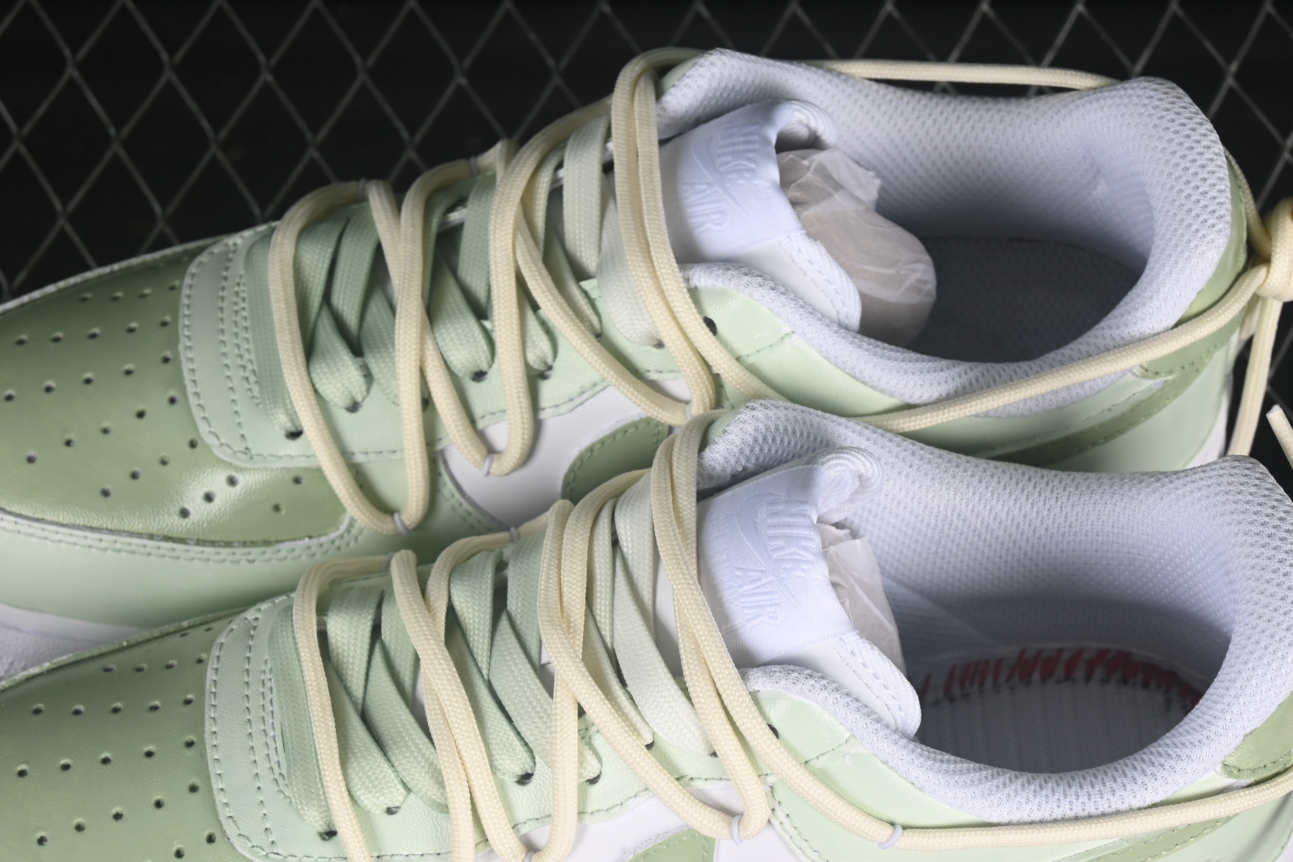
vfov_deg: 12.0
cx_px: 608
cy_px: 629
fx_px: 4094
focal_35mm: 114
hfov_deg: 17.9
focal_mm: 50
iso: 160
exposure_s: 1/80
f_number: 7.1
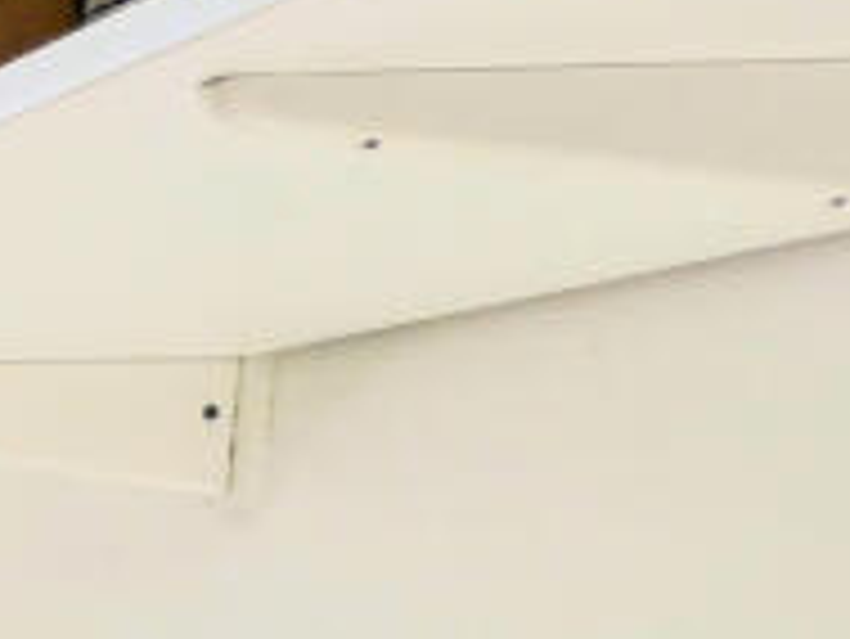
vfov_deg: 20.3
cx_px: -1273
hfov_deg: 14.5
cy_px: 875
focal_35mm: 65
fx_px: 1597
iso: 52
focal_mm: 2.02
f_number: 1.7
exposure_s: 1/2000
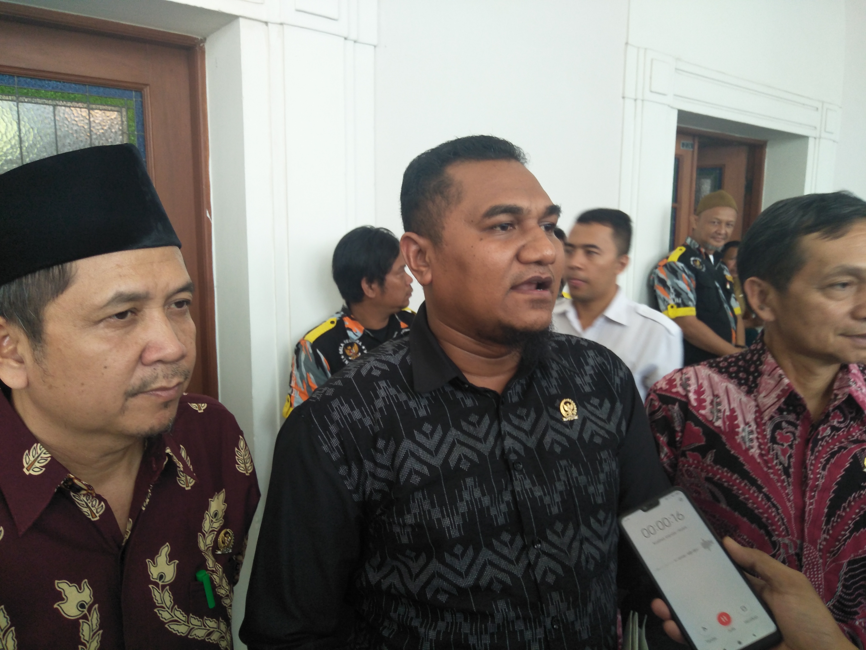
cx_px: 433
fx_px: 500
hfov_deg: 81.7
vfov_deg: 66.0
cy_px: 325
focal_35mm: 20
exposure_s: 1/33
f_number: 2.2
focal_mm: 3.46
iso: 55
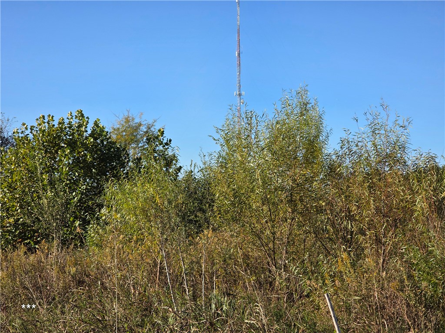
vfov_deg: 21.3
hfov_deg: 28.2
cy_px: 166
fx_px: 887
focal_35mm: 69
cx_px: 222
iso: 50
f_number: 2.4
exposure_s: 1/1358
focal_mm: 7.9
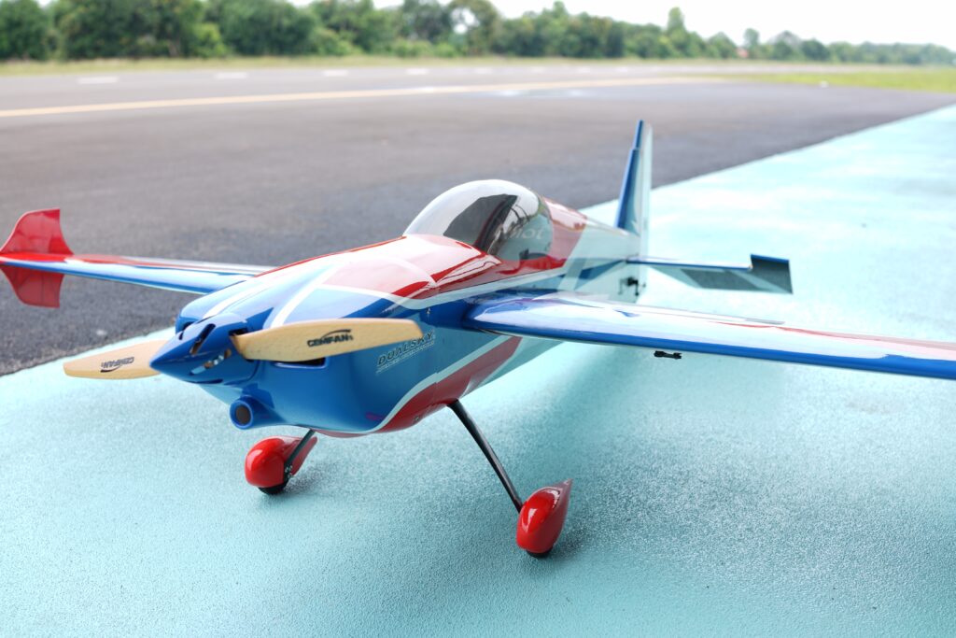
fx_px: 930
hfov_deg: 54.4
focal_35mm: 35
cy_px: 319
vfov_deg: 37.9
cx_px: 478
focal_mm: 35
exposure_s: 1/125
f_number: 4
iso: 50
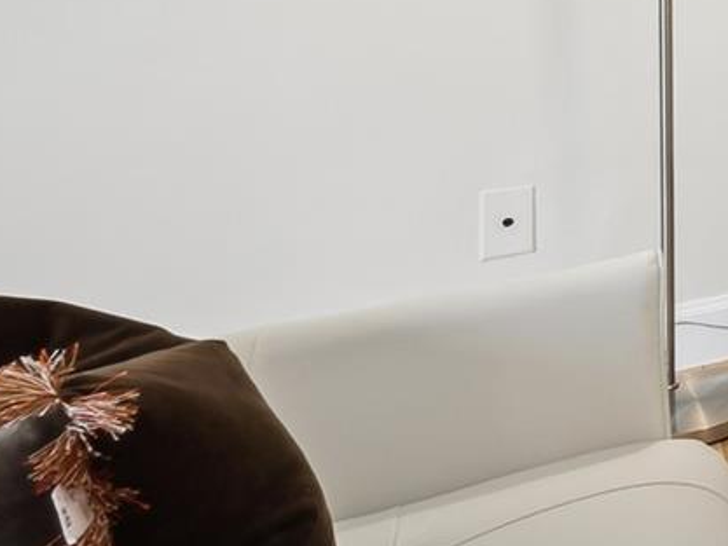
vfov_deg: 20.0
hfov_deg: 15.4
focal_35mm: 66
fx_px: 1388
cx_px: 1735
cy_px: -206
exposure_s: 1/10
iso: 200
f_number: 11
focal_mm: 14
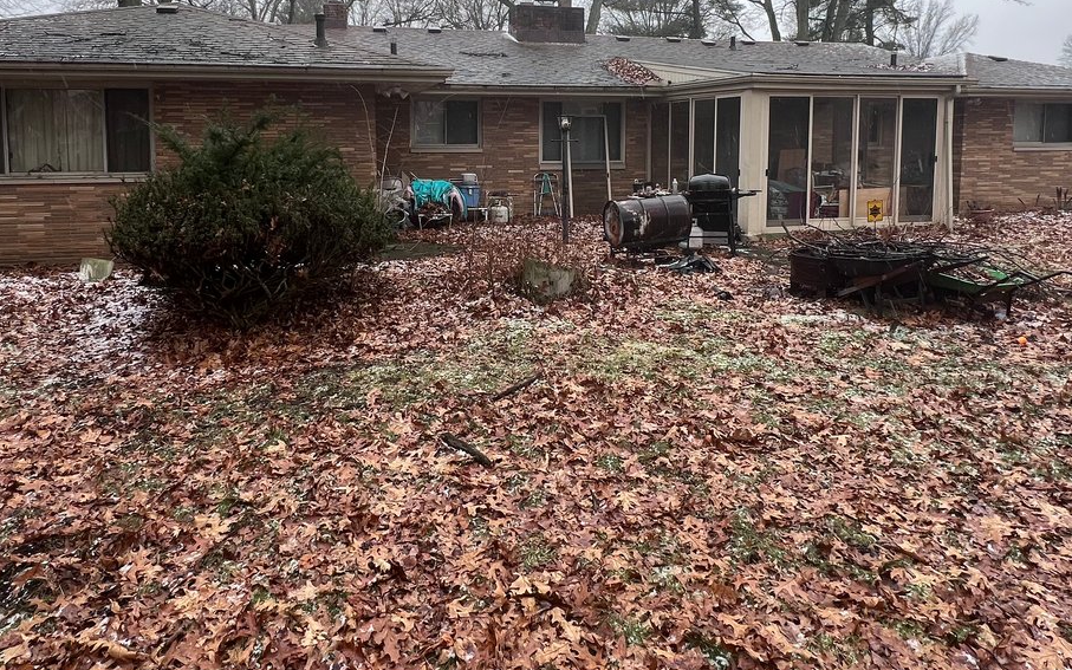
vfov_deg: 51.2
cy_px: 186
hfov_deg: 77.0
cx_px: 492
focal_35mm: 23
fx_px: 672
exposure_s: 1/99
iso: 32
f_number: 1.8
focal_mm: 1.57
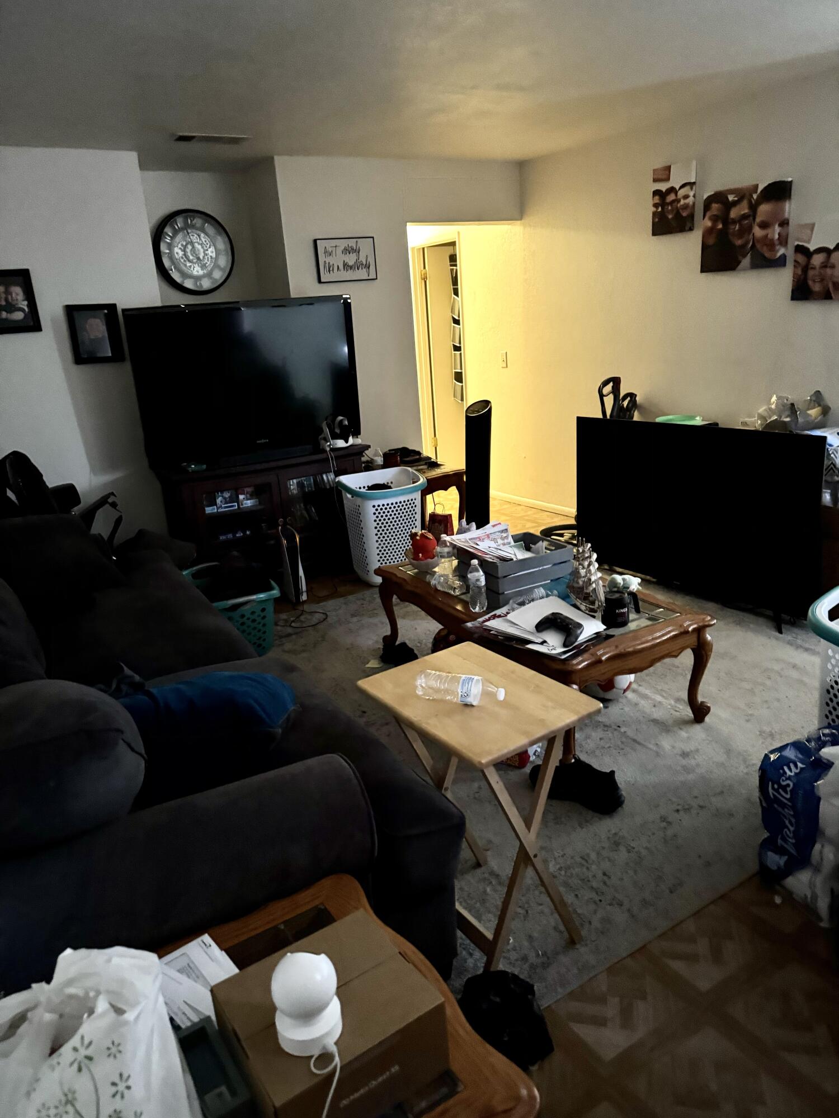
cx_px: 420
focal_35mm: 24
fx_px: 776
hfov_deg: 56.8
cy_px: 559
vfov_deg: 71.6
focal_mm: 6.76
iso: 1600
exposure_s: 1/30
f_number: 1.78
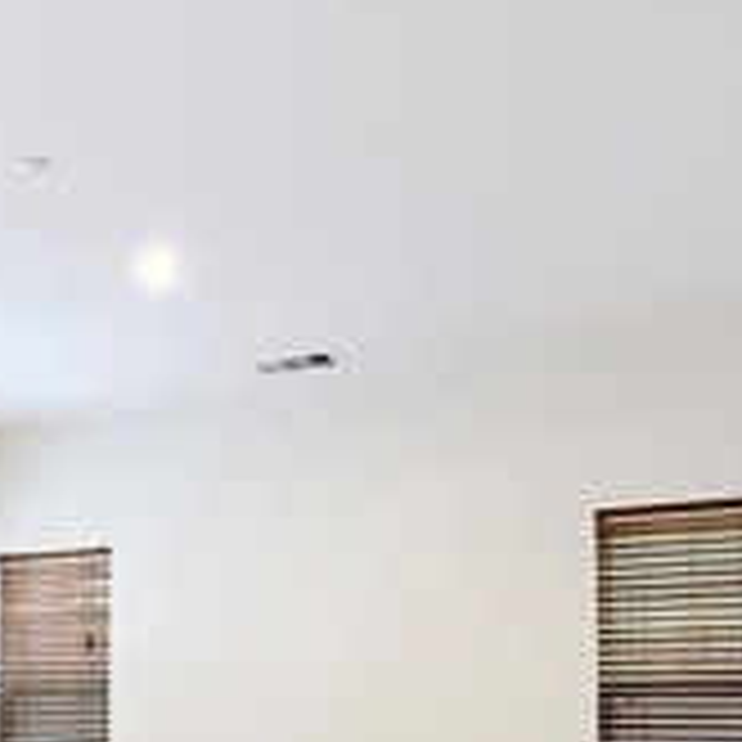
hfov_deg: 33.1
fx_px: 1164
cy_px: 661
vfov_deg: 33.6
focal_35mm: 48
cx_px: 40
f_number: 2.2
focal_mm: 2.22
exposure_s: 1/120
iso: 320
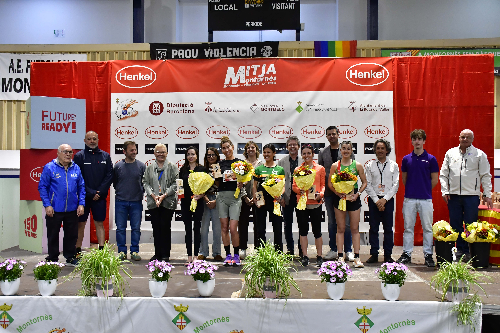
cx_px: 250
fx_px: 500
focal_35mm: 36
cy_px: 166
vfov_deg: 36.9
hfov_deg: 53.1
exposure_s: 1/125
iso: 3600
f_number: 5.6
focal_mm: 24
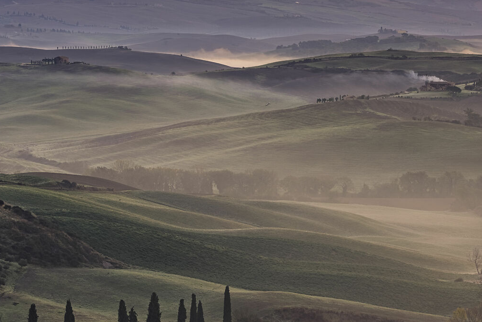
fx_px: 2224
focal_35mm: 166
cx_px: 299
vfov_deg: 8.3
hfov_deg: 12.4
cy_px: 59
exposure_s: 1/250
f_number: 8
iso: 100
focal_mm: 70
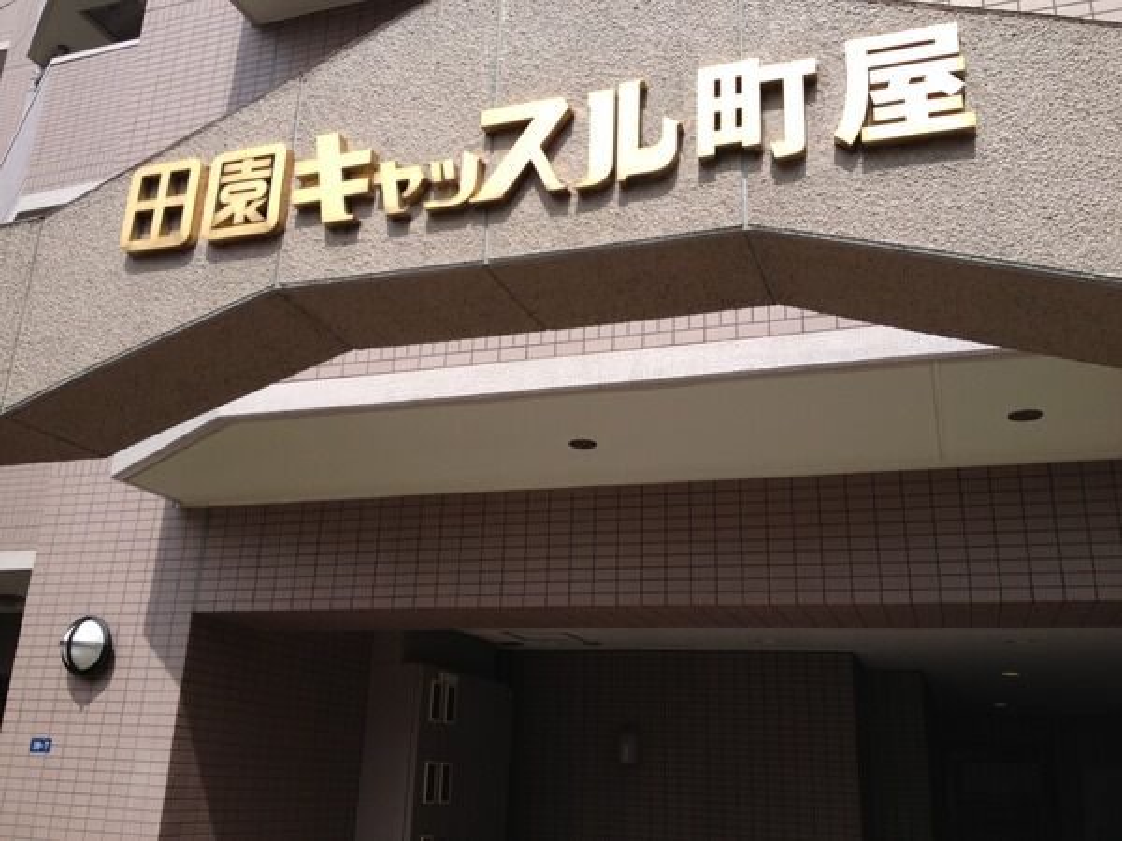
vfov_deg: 40.7
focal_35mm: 35
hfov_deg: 52.6
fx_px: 1134
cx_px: 561
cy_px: 420
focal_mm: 4.28
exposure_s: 1/1175
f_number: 2.4
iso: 50
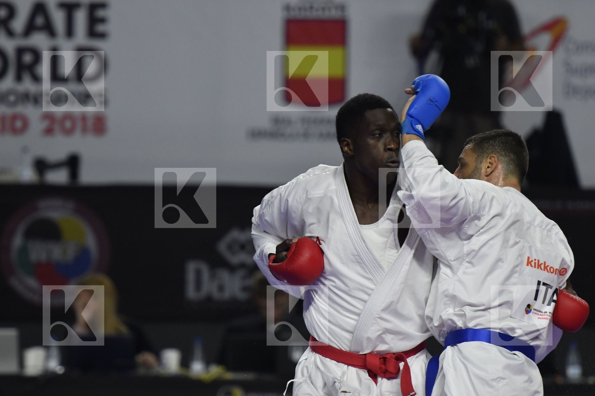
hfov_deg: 4.9
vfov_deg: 3.3
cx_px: 298
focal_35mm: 420
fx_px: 6938
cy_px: 198
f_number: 4
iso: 1250
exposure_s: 1/800
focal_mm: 280
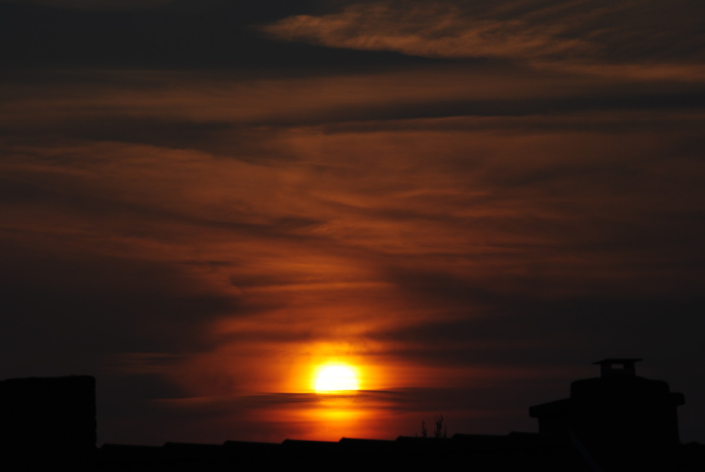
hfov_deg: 8.8
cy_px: 236
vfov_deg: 5.9
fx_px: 4559
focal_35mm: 232
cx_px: 352
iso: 100
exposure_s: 1/500
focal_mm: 155
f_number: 11
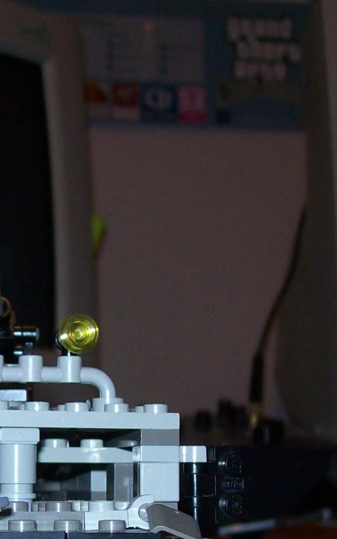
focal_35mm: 98
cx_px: 8
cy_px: 476
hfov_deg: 13.2
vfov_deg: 20.8
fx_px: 1440
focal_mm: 6
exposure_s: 1/64
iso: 80
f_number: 2.7
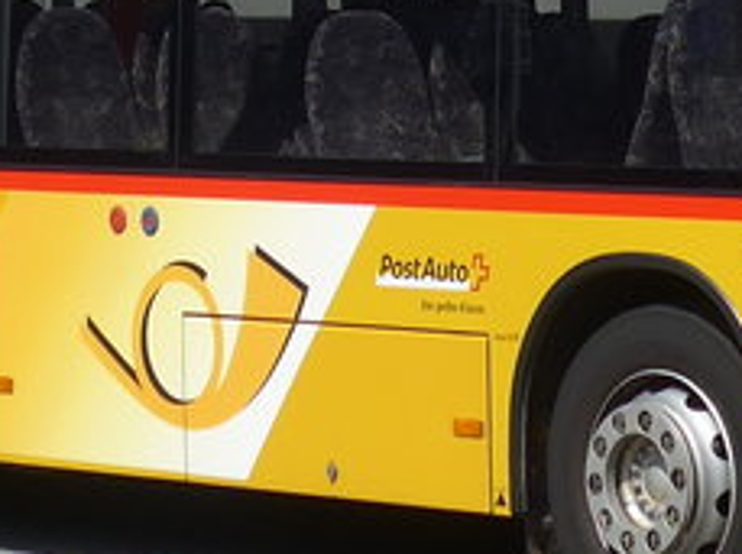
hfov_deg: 7.3
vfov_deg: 5.4
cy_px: -298
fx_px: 5843
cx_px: 350
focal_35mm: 273
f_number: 3.3
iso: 80
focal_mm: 10.7
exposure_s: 1/1600
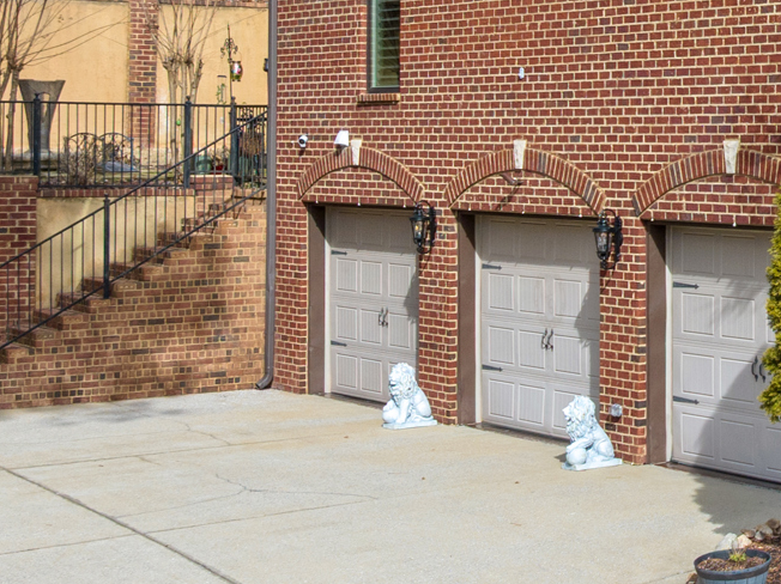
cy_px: 138
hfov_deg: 19.2
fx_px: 2074
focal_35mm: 92
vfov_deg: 16.0
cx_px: 1100
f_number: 5
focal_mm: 12.29
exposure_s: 1/60
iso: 100
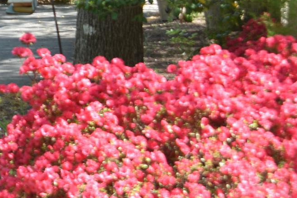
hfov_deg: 14.8
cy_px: -38
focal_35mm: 132
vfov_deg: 10.2
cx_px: -92
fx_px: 1088
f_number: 5.6
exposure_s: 1/125
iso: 100
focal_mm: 28
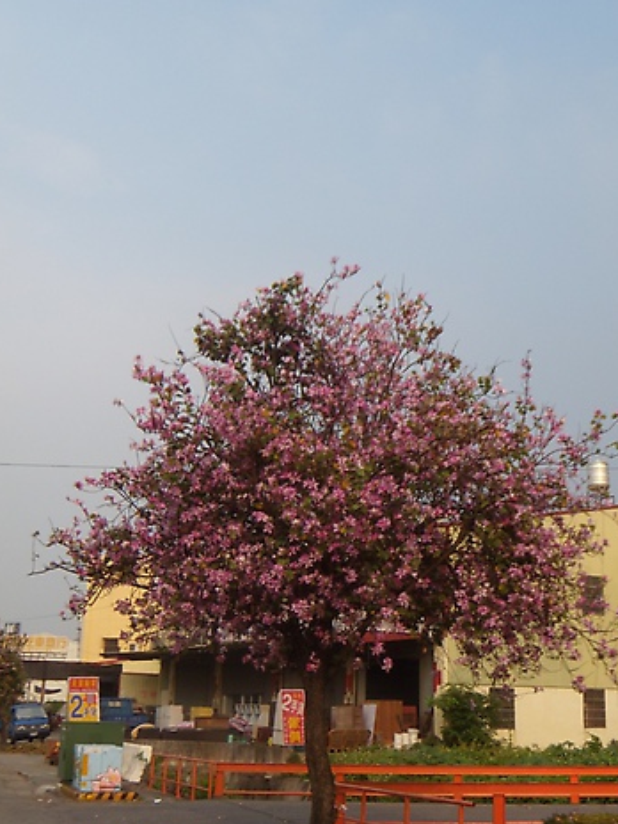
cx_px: 359
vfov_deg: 42.9
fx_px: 1047
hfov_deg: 32.8
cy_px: 391
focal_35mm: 44
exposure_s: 1/160
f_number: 7.3
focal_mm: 7.2
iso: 100
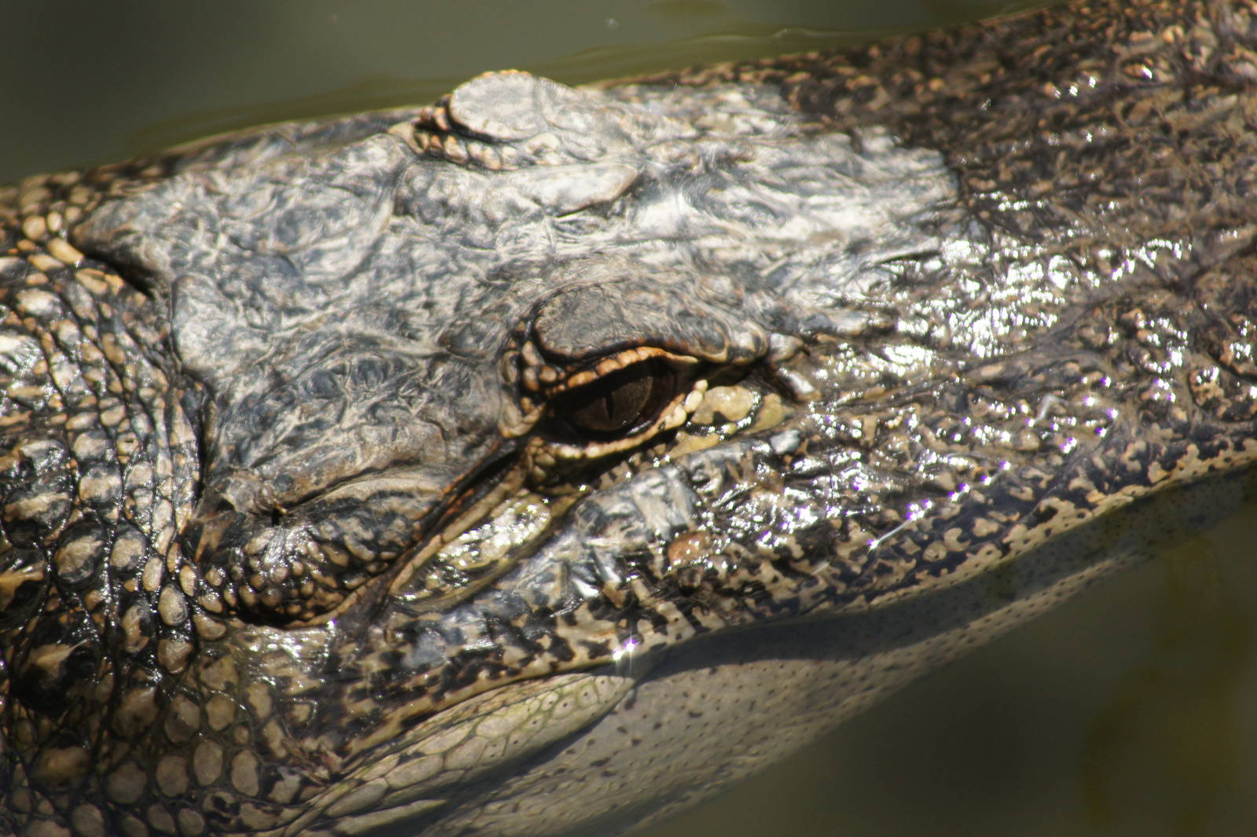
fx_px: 15704
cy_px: 418
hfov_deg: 4.6
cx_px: 628
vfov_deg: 3.1
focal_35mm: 450
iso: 400
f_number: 6.3
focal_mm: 300
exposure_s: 1/500
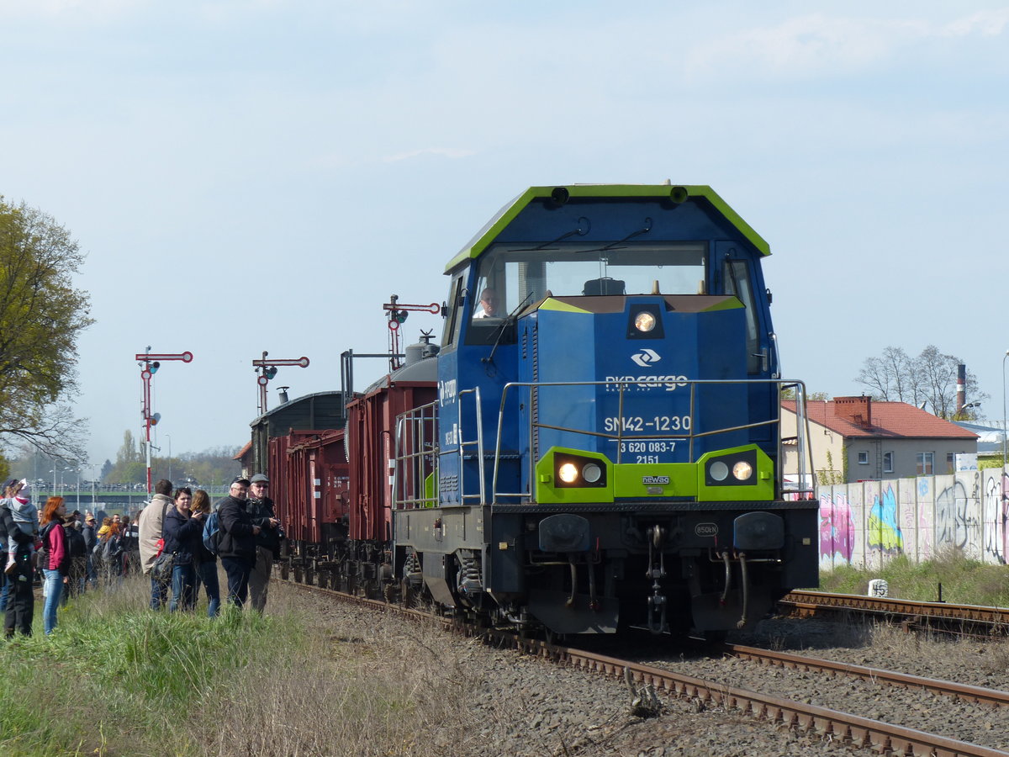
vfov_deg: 9.3
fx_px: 4664
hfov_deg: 12.3
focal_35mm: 160
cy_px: 378
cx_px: 504
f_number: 4
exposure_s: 1/1000
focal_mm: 28.7
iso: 100
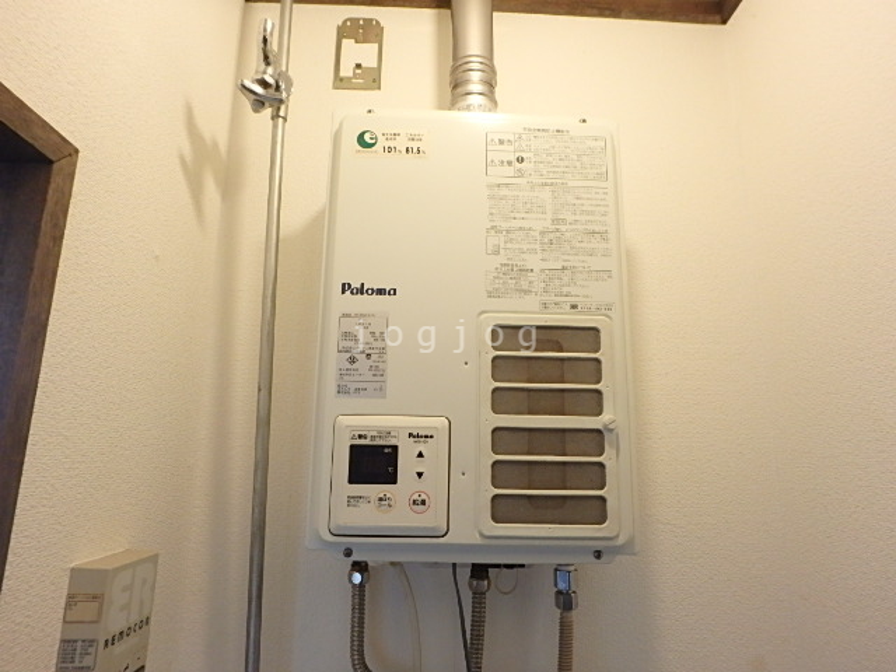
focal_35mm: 21
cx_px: 448
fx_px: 544
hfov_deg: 79.0
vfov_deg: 63.4
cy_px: 336
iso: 400
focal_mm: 3.7
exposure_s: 1/40
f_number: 3.5
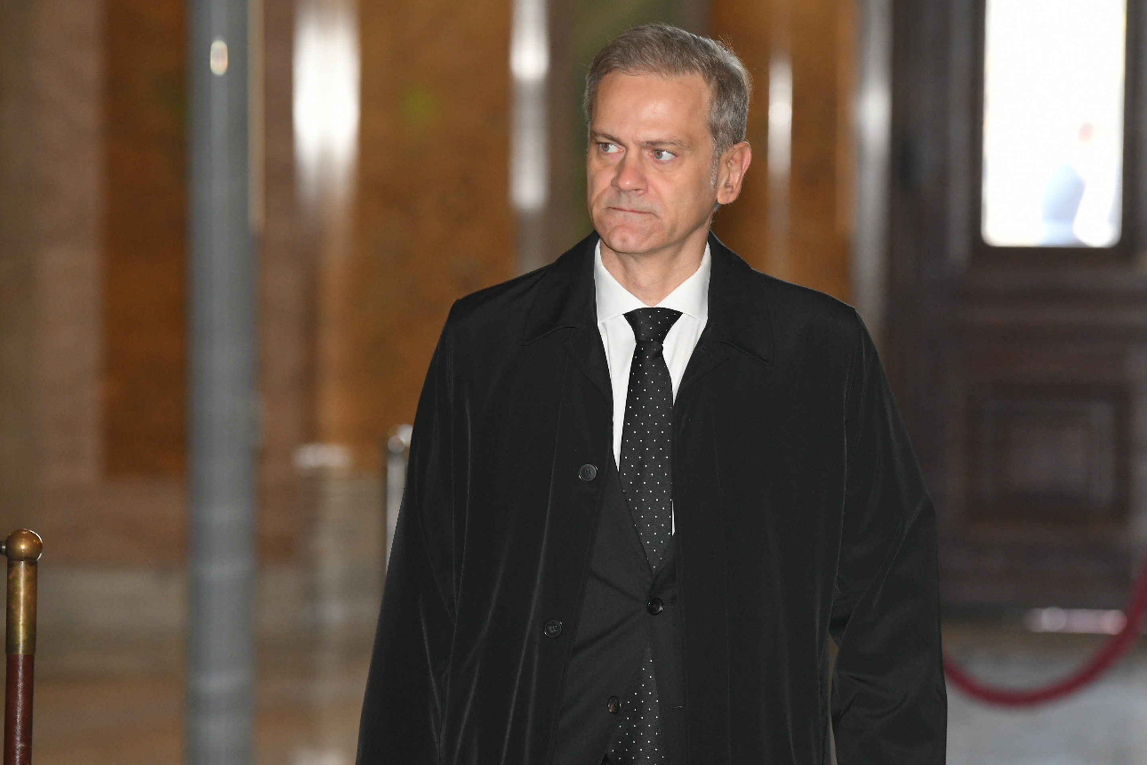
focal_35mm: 201
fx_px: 6403
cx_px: 662
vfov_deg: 6.8
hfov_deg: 10.2
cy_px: 380
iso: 2500
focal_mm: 160
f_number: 4
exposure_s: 1/250
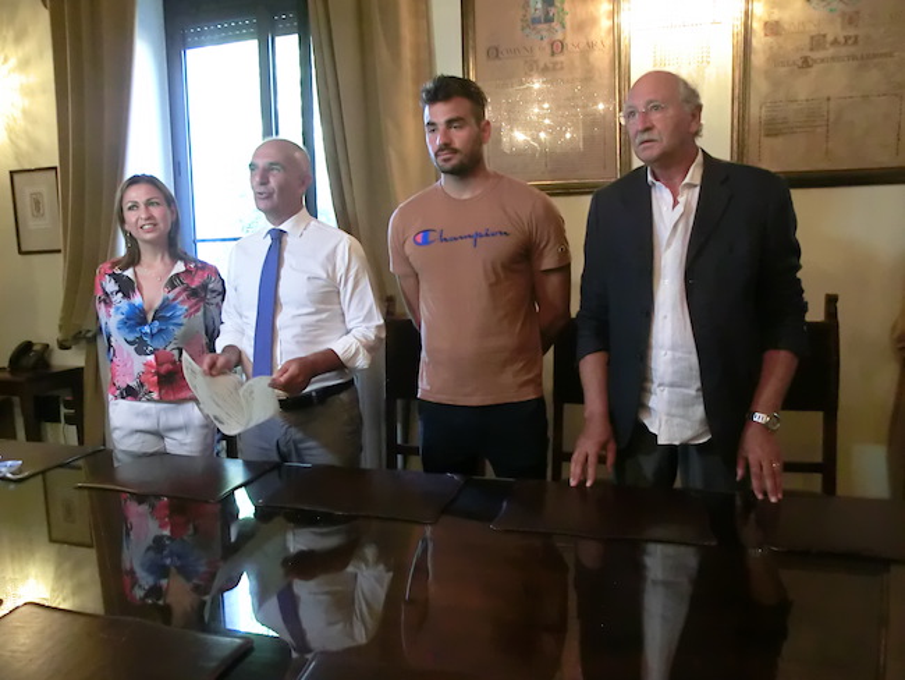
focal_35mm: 24
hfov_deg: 71.6
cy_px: 340
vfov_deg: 56.8
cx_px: 452
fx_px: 628
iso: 800
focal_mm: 4.24
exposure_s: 1/40
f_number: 3
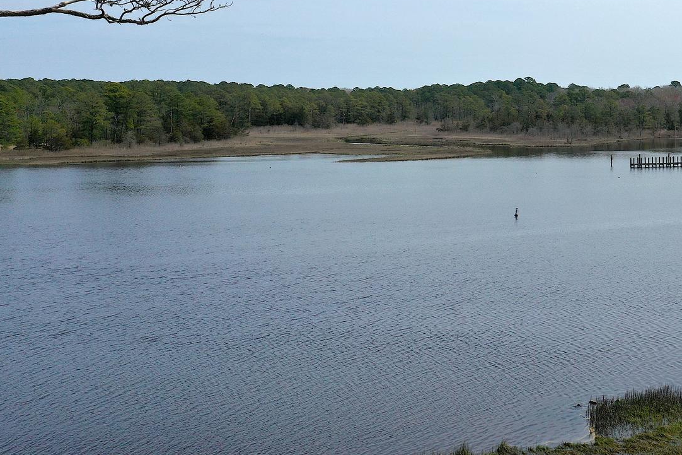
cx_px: 604
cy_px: 99
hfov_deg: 35.5
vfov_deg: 25.1
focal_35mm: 53
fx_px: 1004
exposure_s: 1/800
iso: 100
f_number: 6.3
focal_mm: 10.26
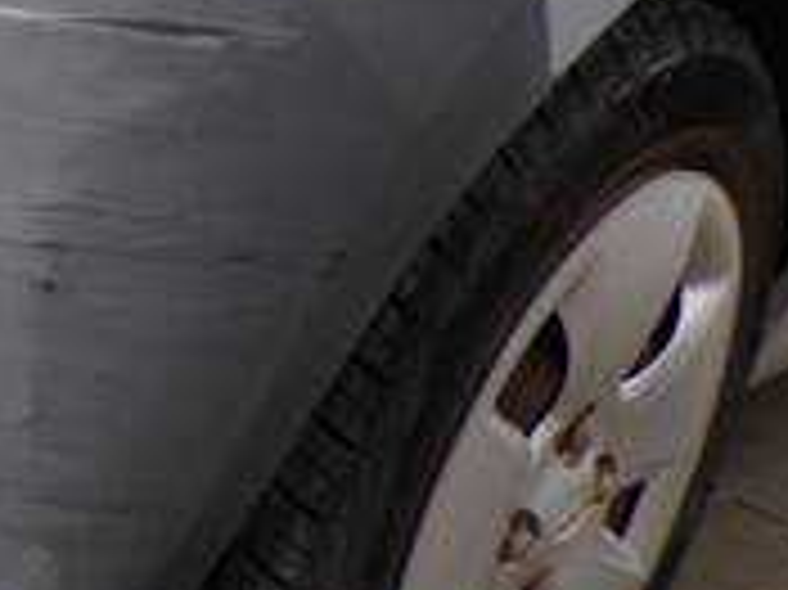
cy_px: 455
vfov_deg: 22.0
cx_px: -122
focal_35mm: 66
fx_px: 1501
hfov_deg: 26.6
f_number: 3
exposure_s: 1/70
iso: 100
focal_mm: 4.3
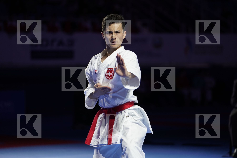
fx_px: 1014
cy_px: 79
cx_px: 118
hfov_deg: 13.3
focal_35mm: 154
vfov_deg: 8.9
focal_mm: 154
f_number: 2.8
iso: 640
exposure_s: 1/500
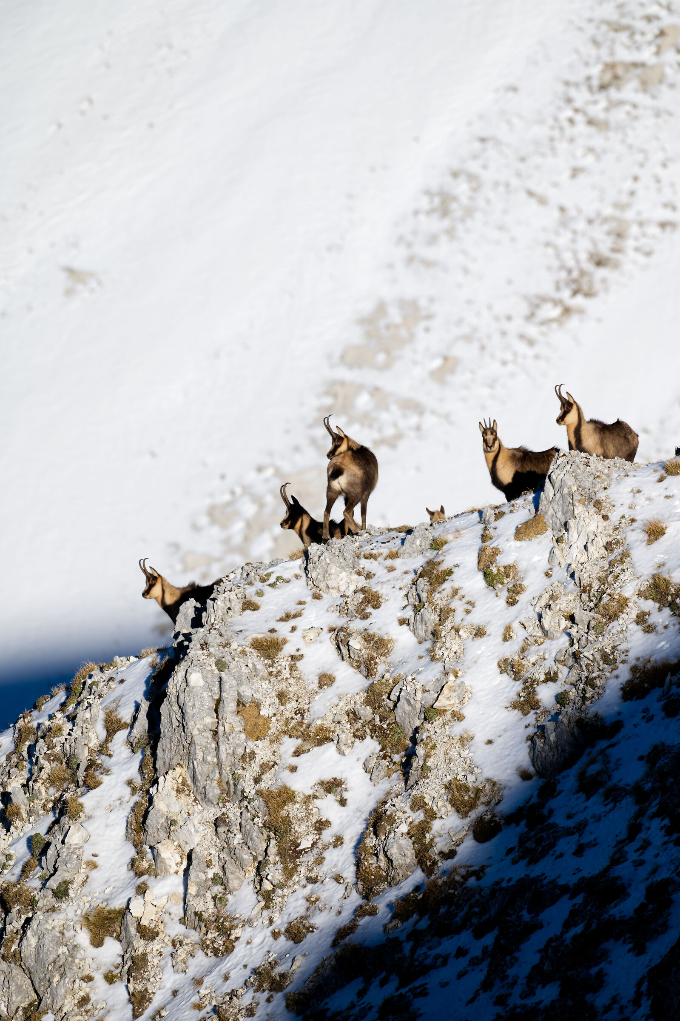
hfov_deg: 3.5
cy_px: 510
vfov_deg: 5.3
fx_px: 11054
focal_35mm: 390
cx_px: 340
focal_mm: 390
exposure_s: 1/2500
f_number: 6.3
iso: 400
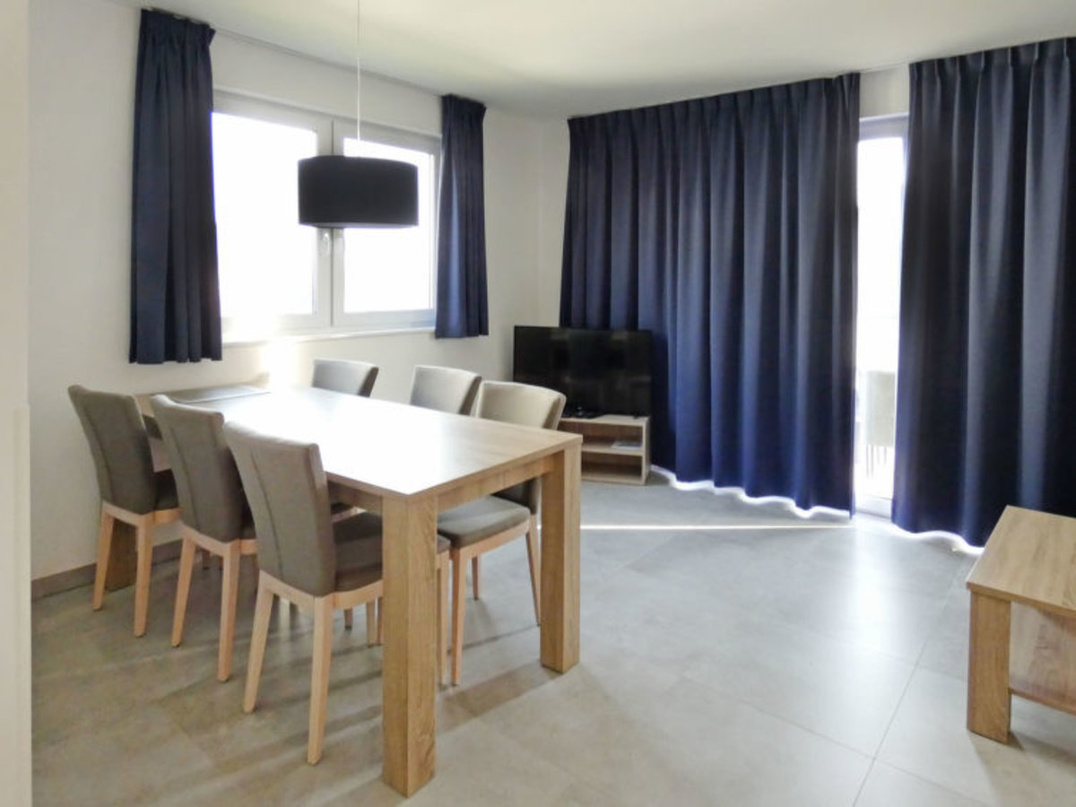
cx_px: 538
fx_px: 622
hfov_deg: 81.7
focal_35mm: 20
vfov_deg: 66.0
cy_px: 404
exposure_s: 1/60
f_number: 2.8
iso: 400
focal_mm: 3.6
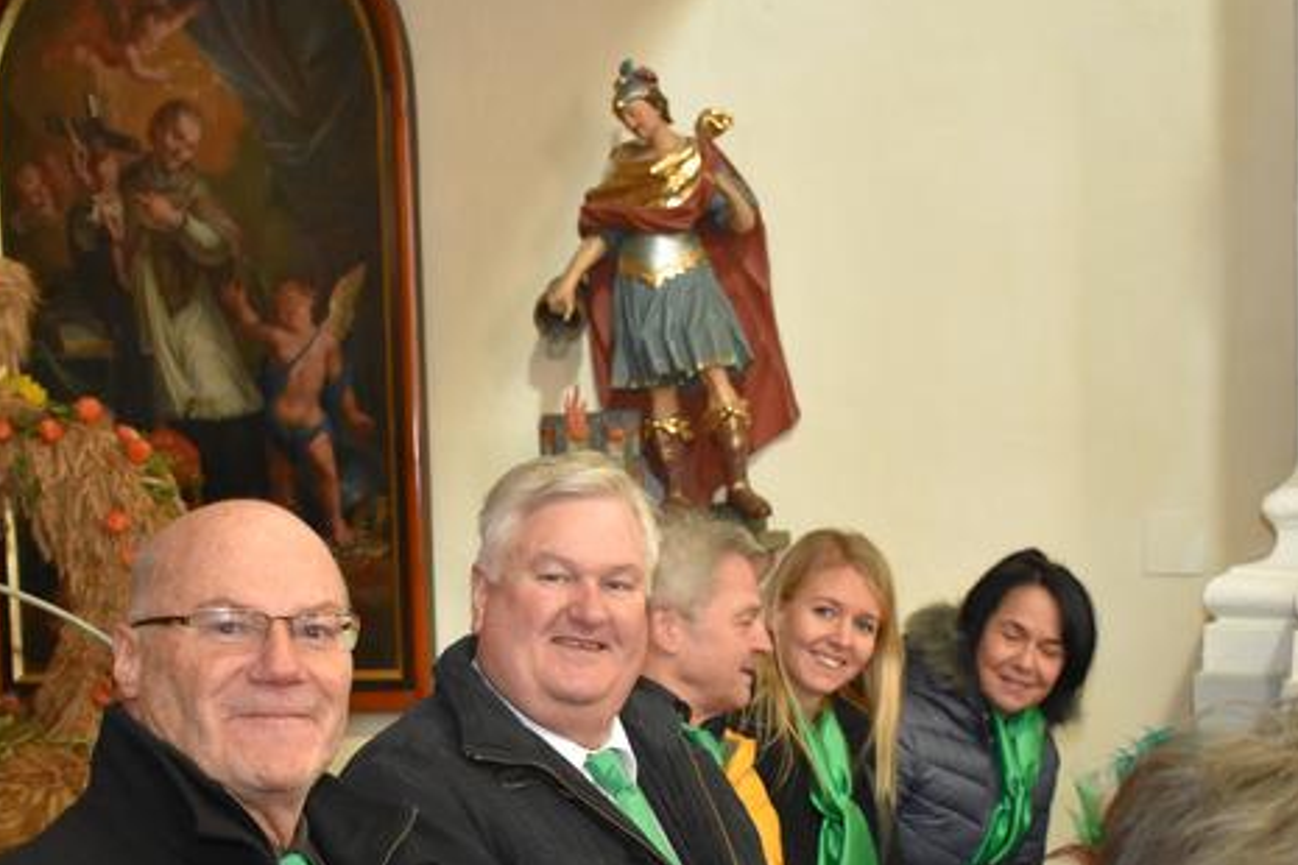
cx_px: 600
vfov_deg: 21.7
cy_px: 639
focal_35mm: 62
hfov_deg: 32.4
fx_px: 2235
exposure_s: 1/60
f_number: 4
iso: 4000
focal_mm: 24
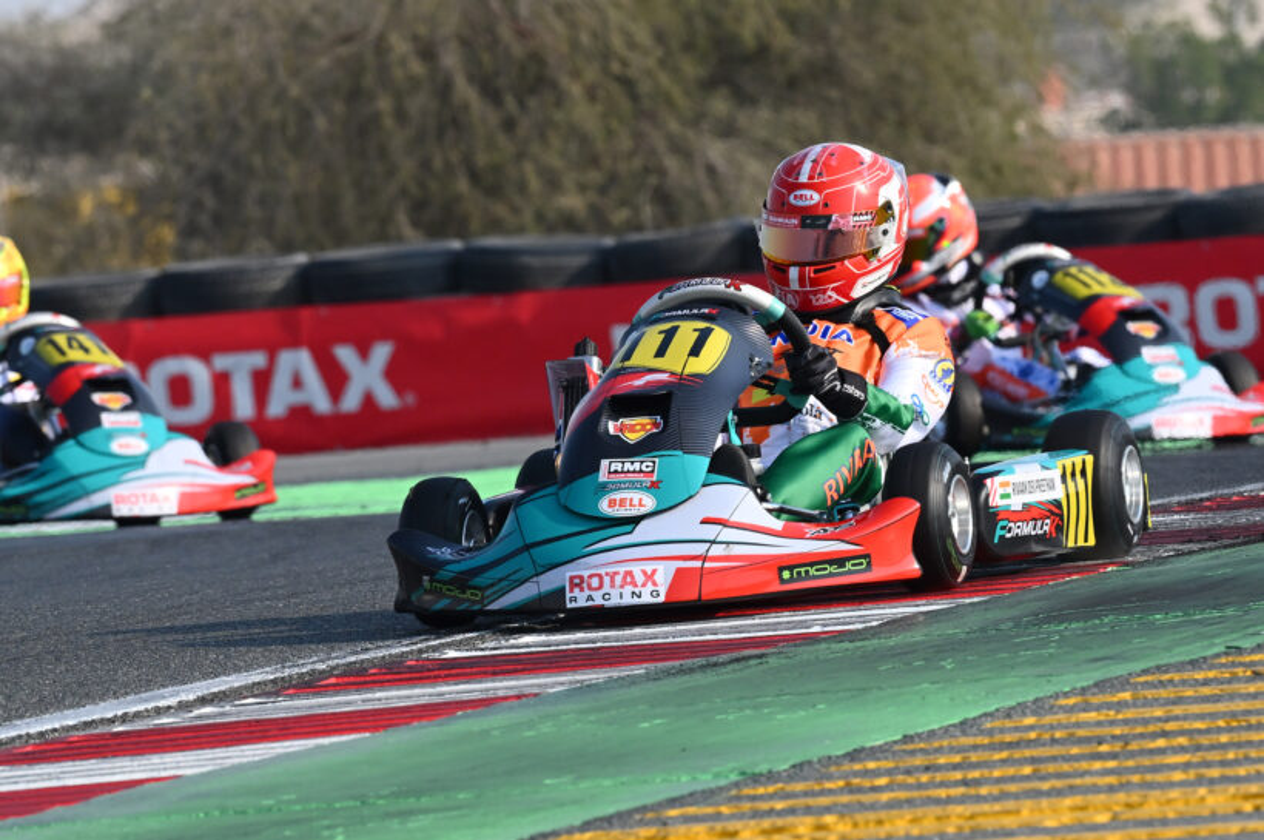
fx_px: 19467
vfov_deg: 2.5
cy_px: 420
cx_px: 632
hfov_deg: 3.7
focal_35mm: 555
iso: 1400
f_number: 11
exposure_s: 1/2000
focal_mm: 370
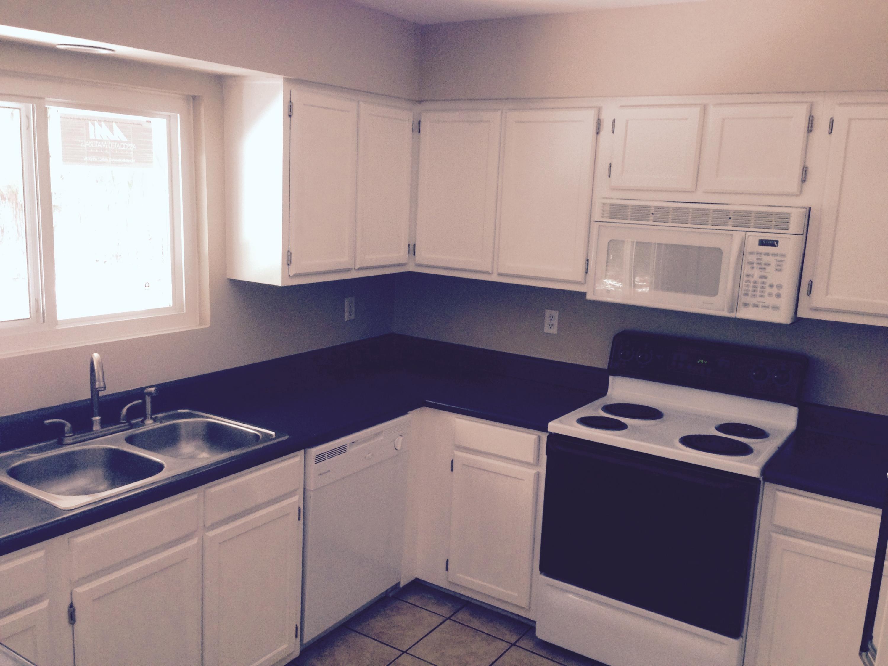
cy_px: 333
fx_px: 847
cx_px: 444
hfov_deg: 55.4
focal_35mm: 33
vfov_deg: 42.9
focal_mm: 4.12
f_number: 2.4
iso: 250
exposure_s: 1/20
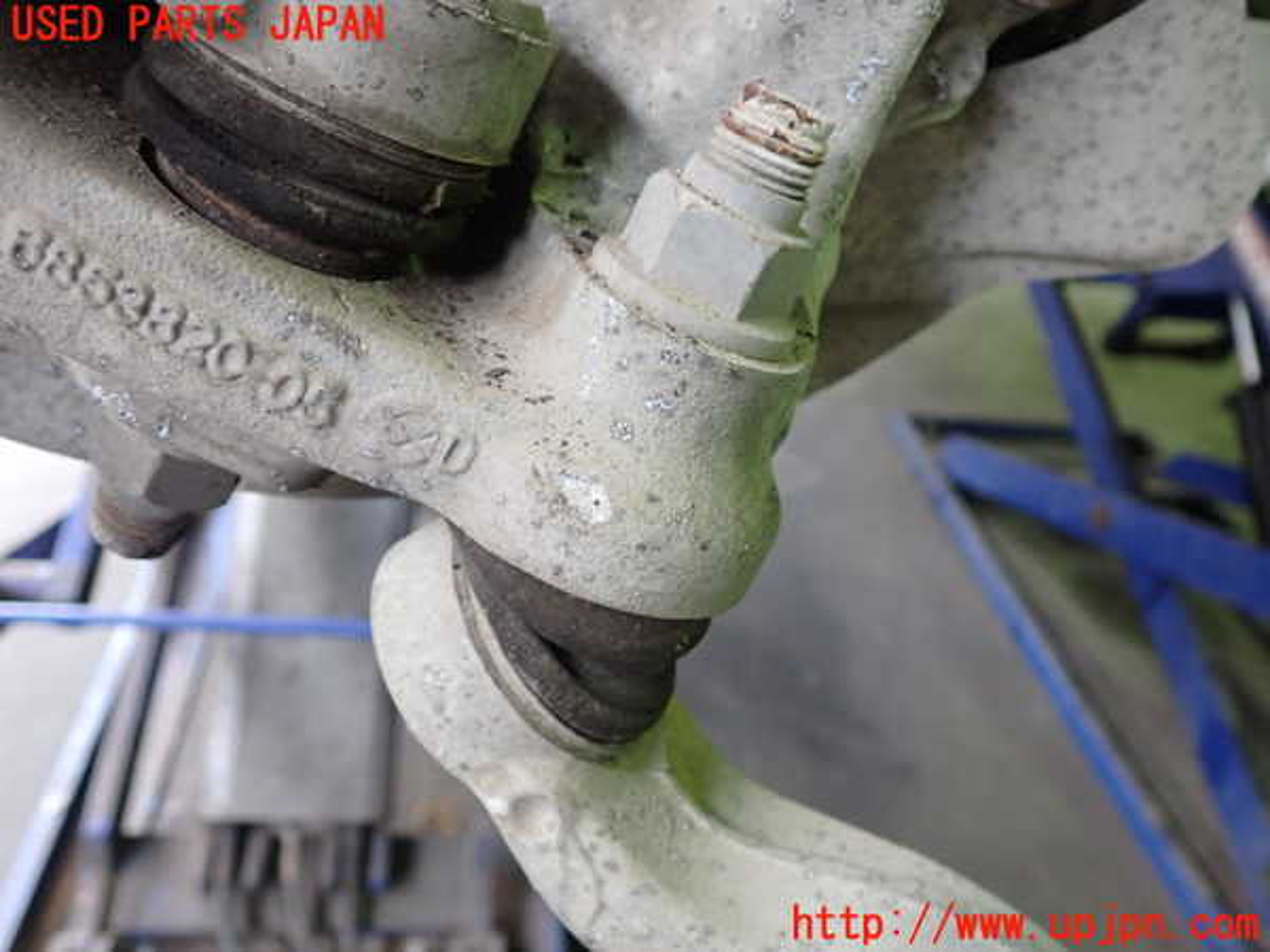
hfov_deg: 60.0
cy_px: 476
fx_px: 1101
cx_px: 635
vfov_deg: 46.8
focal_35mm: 30
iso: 320
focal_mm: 5.4
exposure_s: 1/30
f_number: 2.3
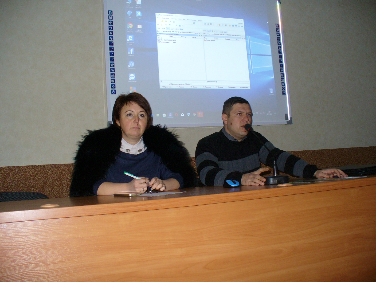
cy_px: 141
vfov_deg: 38.7
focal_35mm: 37
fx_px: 402
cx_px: 188
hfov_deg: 50.1
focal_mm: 6.1
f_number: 2.8
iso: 150
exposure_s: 1/60
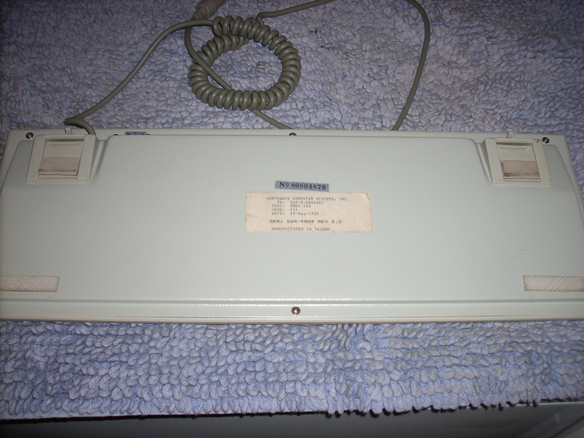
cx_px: 292
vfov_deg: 38.7
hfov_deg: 50.1
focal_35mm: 37
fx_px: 624
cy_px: 219
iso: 64
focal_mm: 6.2
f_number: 2.8
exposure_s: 1/60
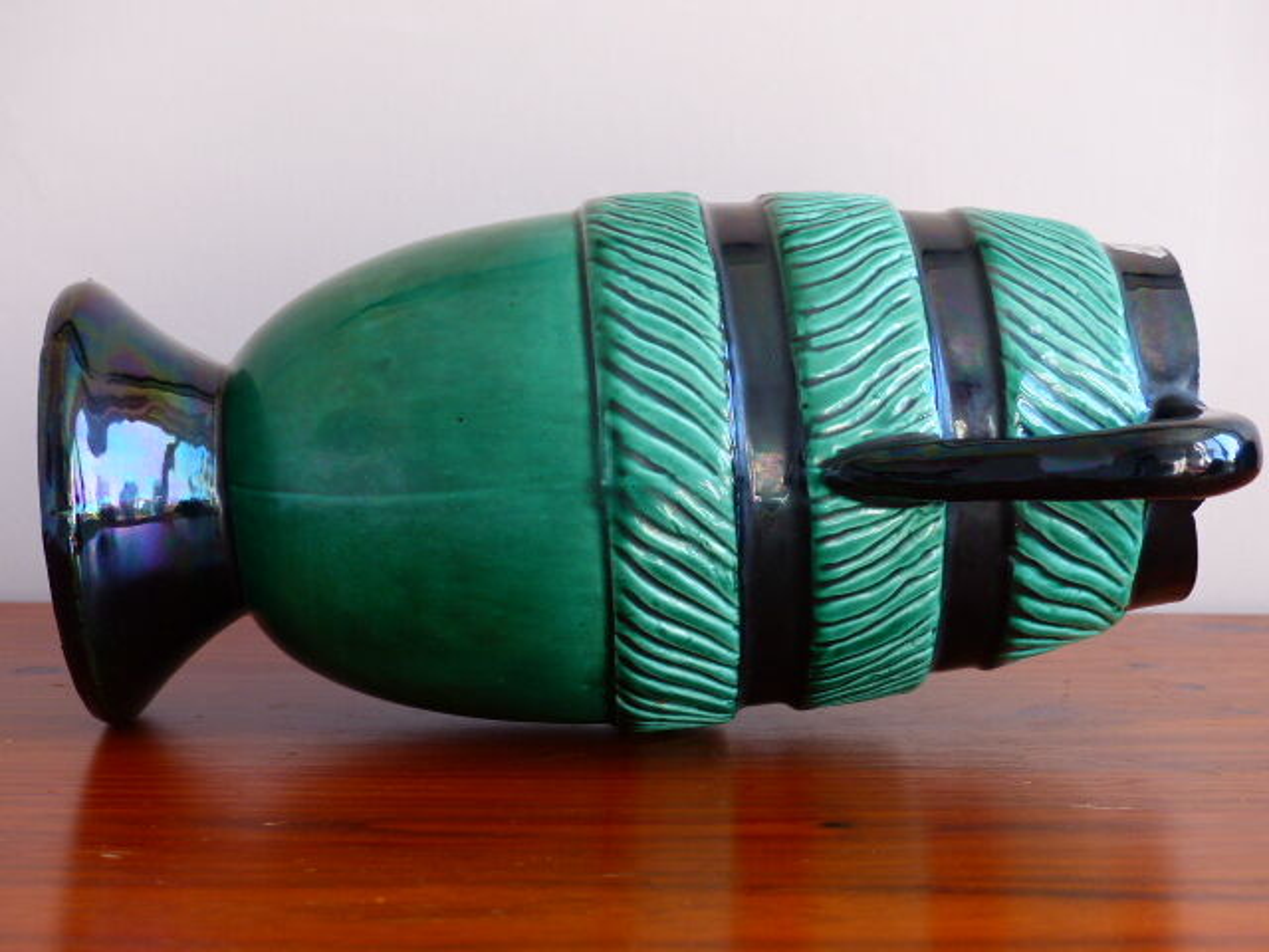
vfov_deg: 26.1
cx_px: 634
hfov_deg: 34.3
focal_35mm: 56
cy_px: 476
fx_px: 2053
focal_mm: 10.1
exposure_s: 1/60
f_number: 2.8
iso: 125
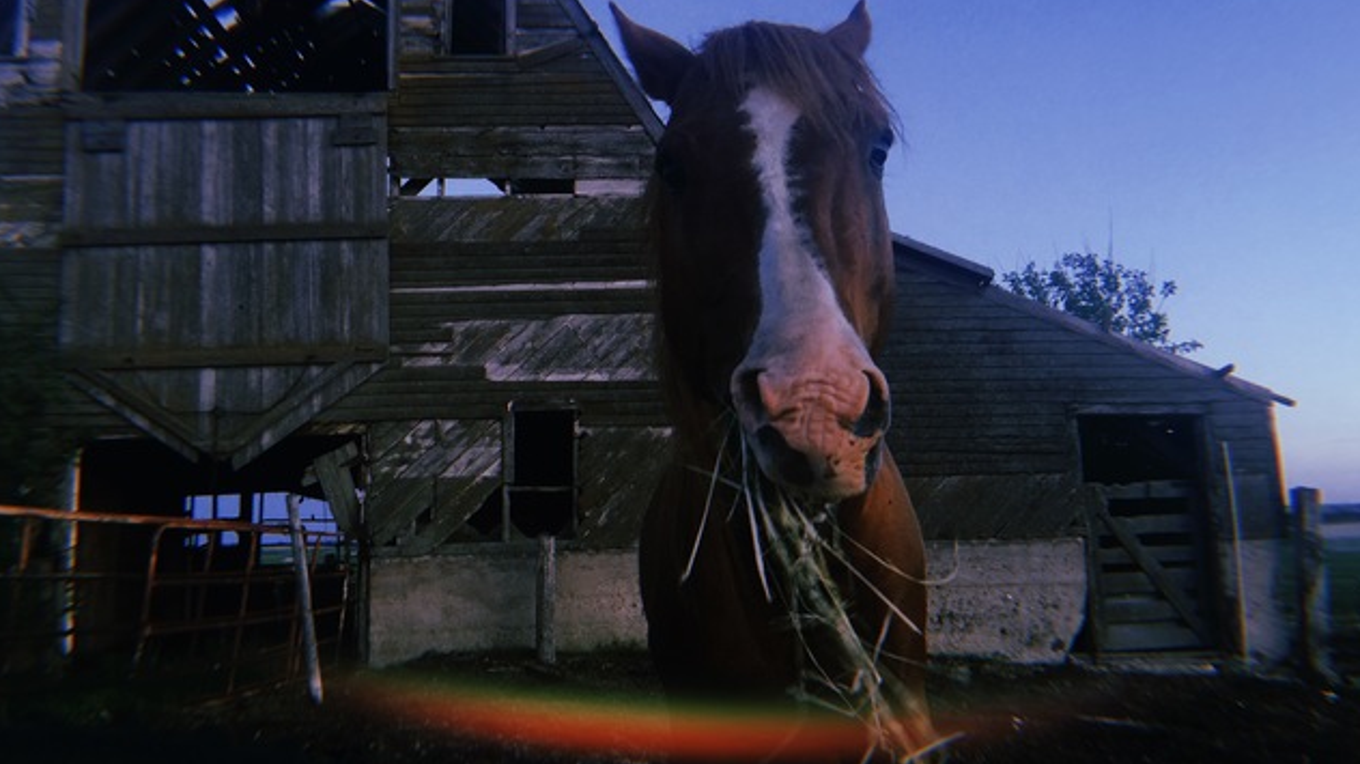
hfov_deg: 61.0
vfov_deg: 36.6
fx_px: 1154
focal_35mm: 32
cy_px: 368
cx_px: 682
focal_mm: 4.15
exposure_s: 1/15
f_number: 2.2
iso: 40
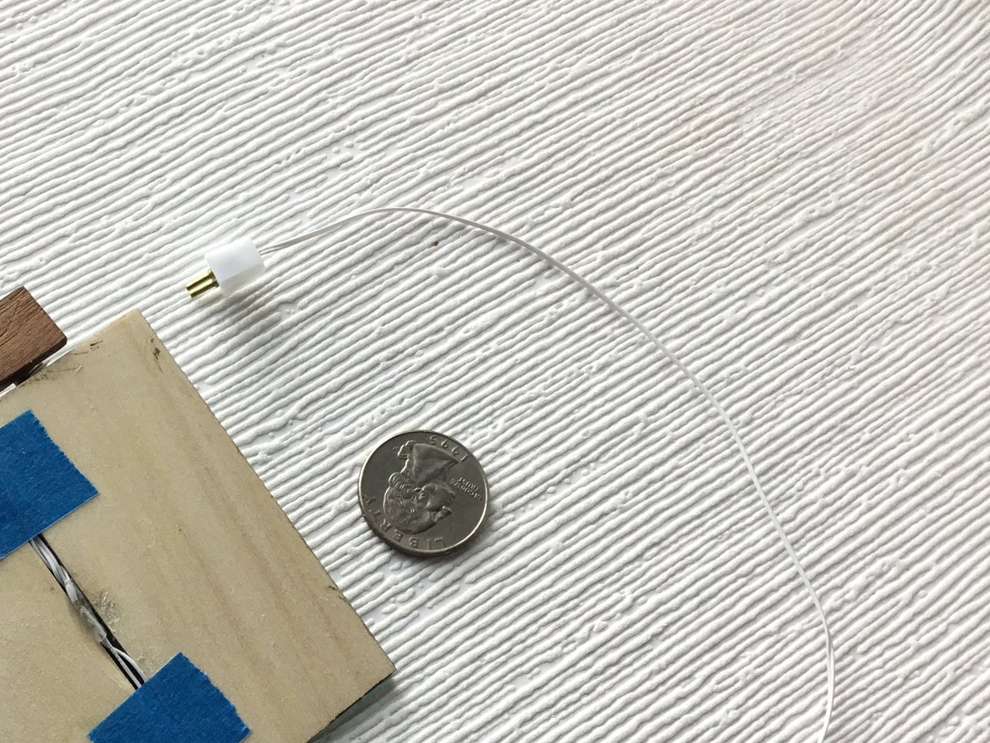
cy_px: 544
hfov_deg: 36.8
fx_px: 1430
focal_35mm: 50
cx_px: 196
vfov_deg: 28.7
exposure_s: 1/120
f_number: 2.4
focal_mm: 3.3
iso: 50
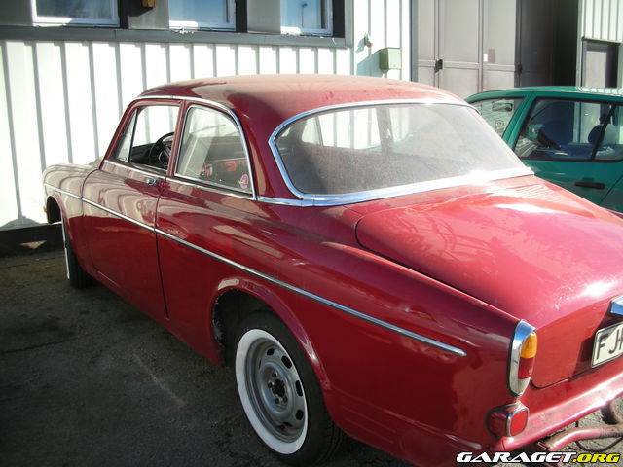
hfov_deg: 52.6
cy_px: 234
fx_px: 630
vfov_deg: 40.7
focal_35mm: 35
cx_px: 312
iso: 50
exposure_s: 1/302
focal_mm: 5.8
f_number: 2.8
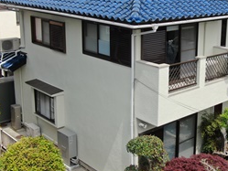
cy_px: 64
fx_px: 343
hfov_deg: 36.4
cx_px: 151
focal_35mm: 52
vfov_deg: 28.0
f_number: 3.4
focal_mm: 6.35
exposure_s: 1/800
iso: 100
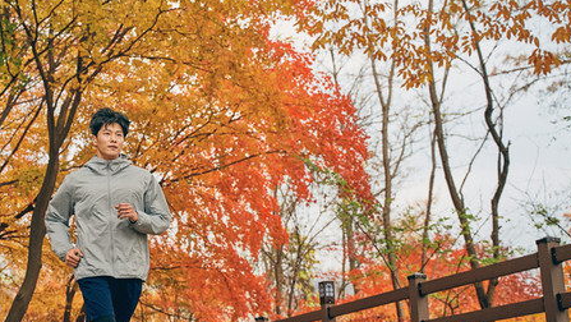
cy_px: 229
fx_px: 788
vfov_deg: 22.9
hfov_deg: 39.8
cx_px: 255
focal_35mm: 52
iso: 640
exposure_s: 1/1000
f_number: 2.8
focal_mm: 37
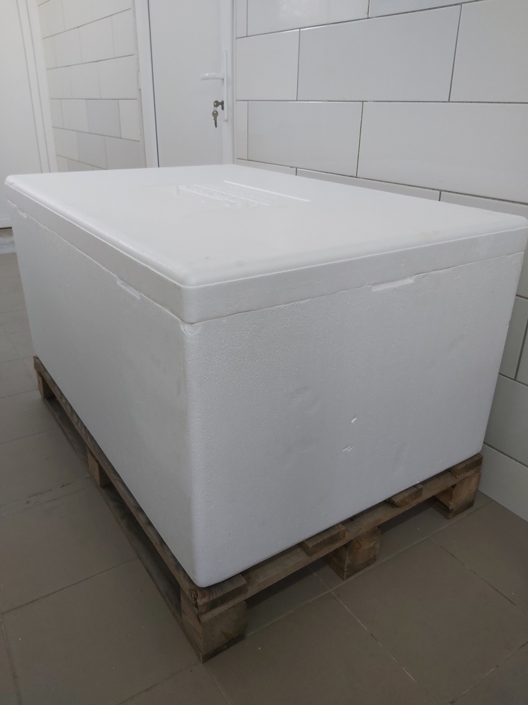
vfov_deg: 67.3
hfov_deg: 53.1
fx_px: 529
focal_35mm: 26
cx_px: 264
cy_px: 352
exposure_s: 1/50
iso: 125
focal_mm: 3.92
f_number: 1.7
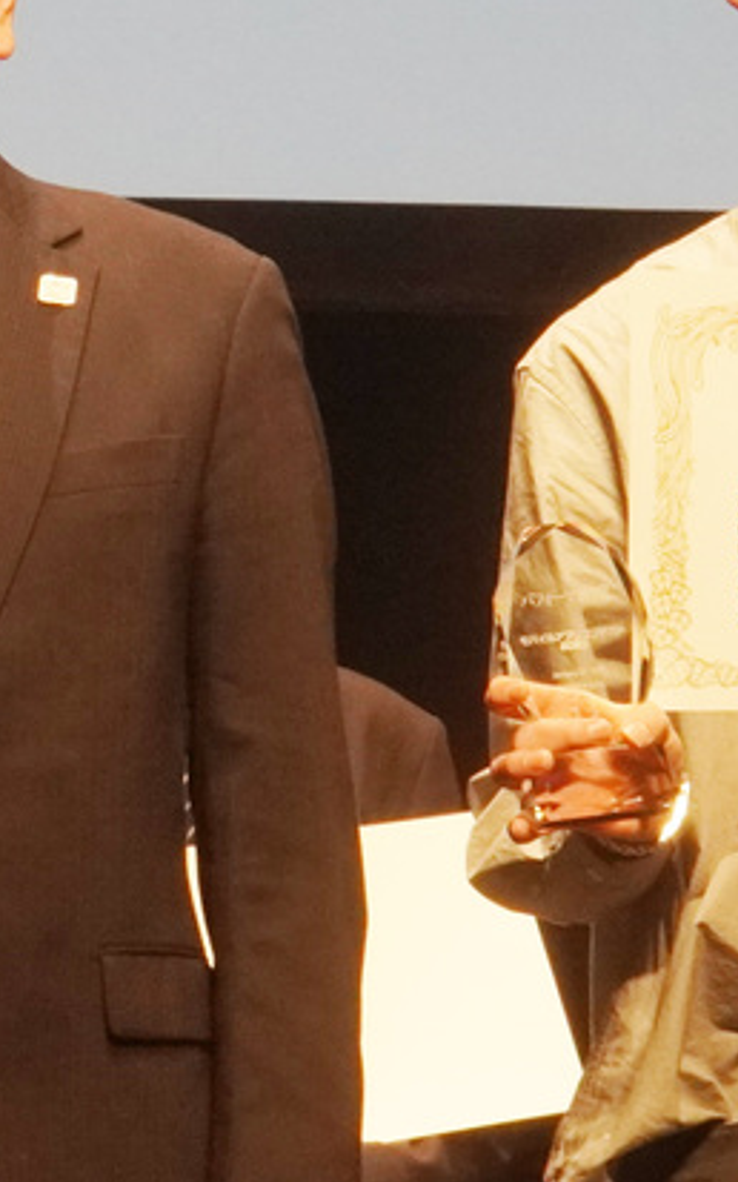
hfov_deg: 5.8
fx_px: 7277
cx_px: -240
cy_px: 541
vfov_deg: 9.3
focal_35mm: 226
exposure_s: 1/80
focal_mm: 50.9
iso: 2000
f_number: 16
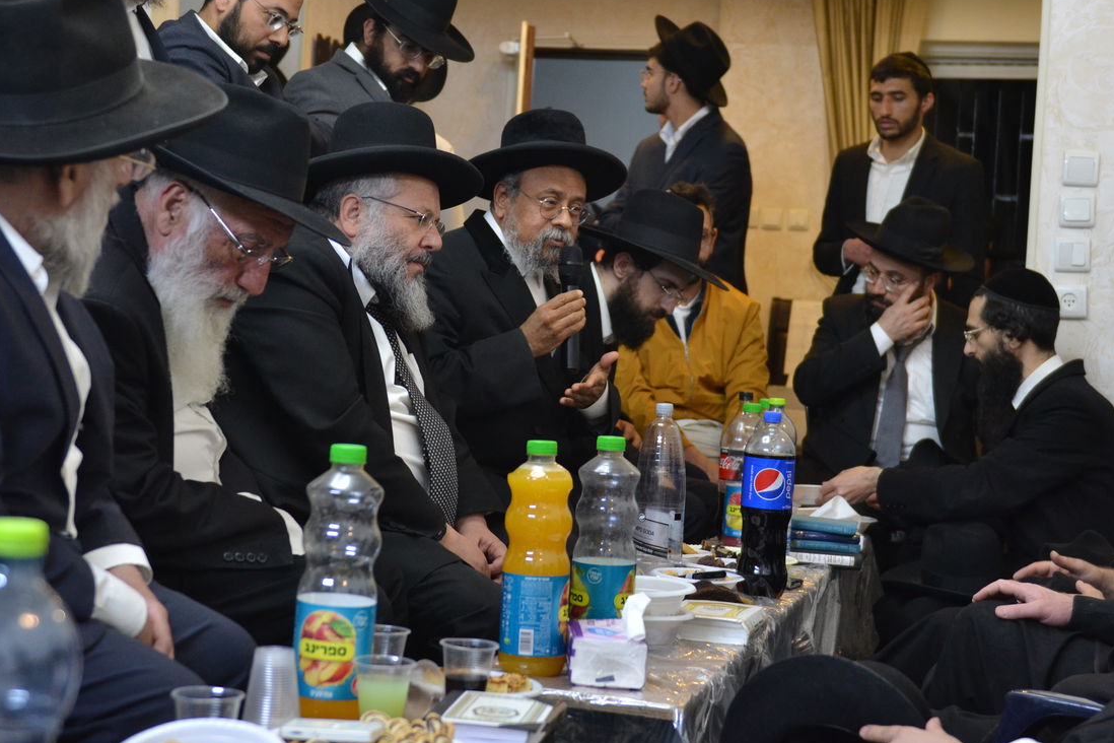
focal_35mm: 65
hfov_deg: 31.0
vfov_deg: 20.9
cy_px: 313
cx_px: 560
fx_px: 2011
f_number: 2.8
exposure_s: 1/100
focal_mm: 34
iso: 800
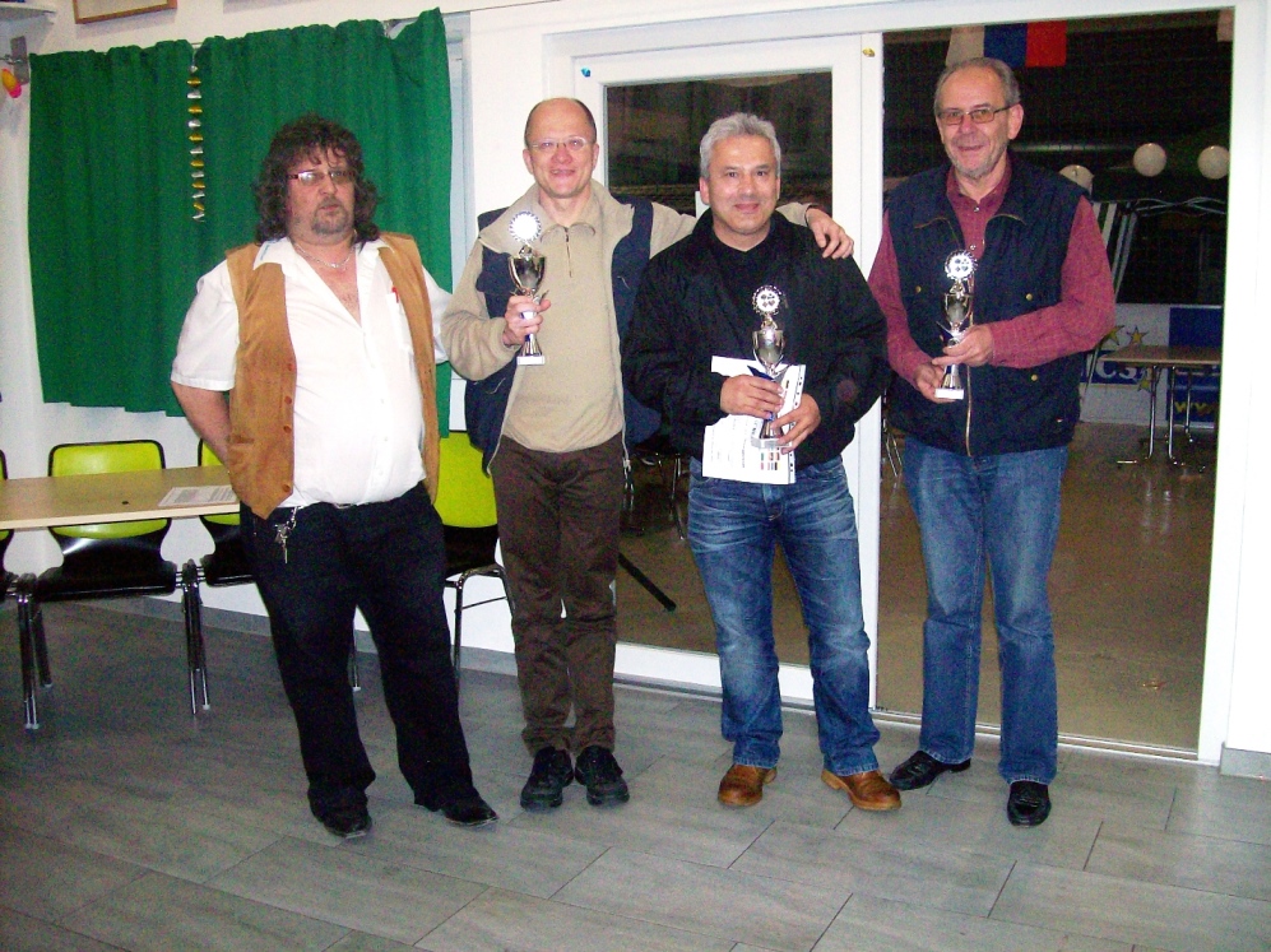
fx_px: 1321
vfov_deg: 39.6
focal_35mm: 36
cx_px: 636
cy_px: 476
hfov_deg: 51.4
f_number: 2.7
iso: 140
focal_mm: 6
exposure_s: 1/64
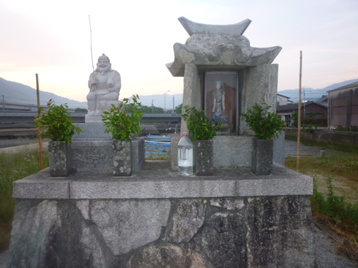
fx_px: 300
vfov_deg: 48.2
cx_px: 179
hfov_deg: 61.7
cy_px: 134
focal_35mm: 29
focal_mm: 5.2
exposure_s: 1/30
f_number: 3.3
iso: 100
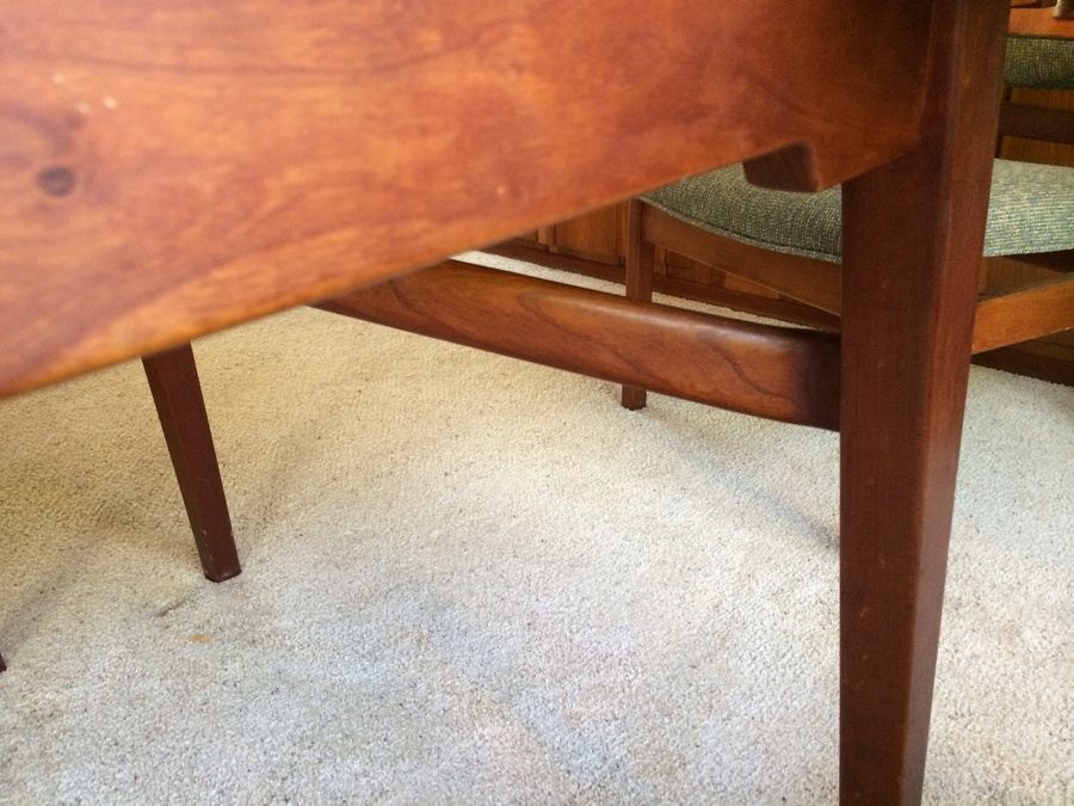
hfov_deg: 60.0
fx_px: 931
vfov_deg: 46.8
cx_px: 537
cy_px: 403
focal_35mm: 30
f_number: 2.2
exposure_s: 1/30
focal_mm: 4.12
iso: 200
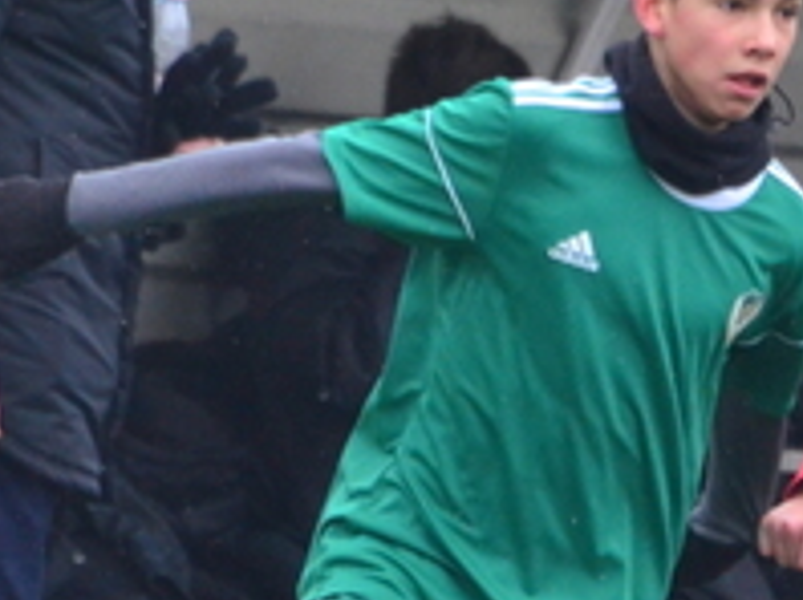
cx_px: 1123
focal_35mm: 1748
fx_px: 40500
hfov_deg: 1.1
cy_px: 511
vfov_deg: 0.8
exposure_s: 1/640
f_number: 6.3
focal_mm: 300
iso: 1600
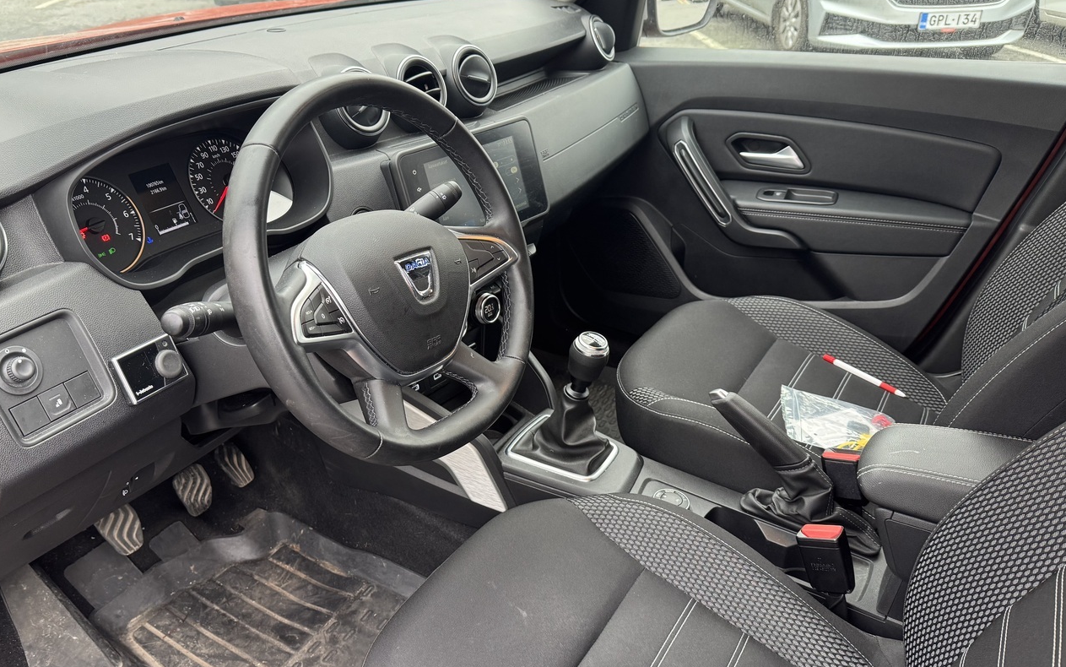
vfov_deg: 43.1
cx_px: 482
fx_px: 843
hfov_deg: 64.5
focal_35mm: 29
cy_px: 355
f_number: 1.78
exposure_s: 1/82
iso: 200
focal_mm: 6.76
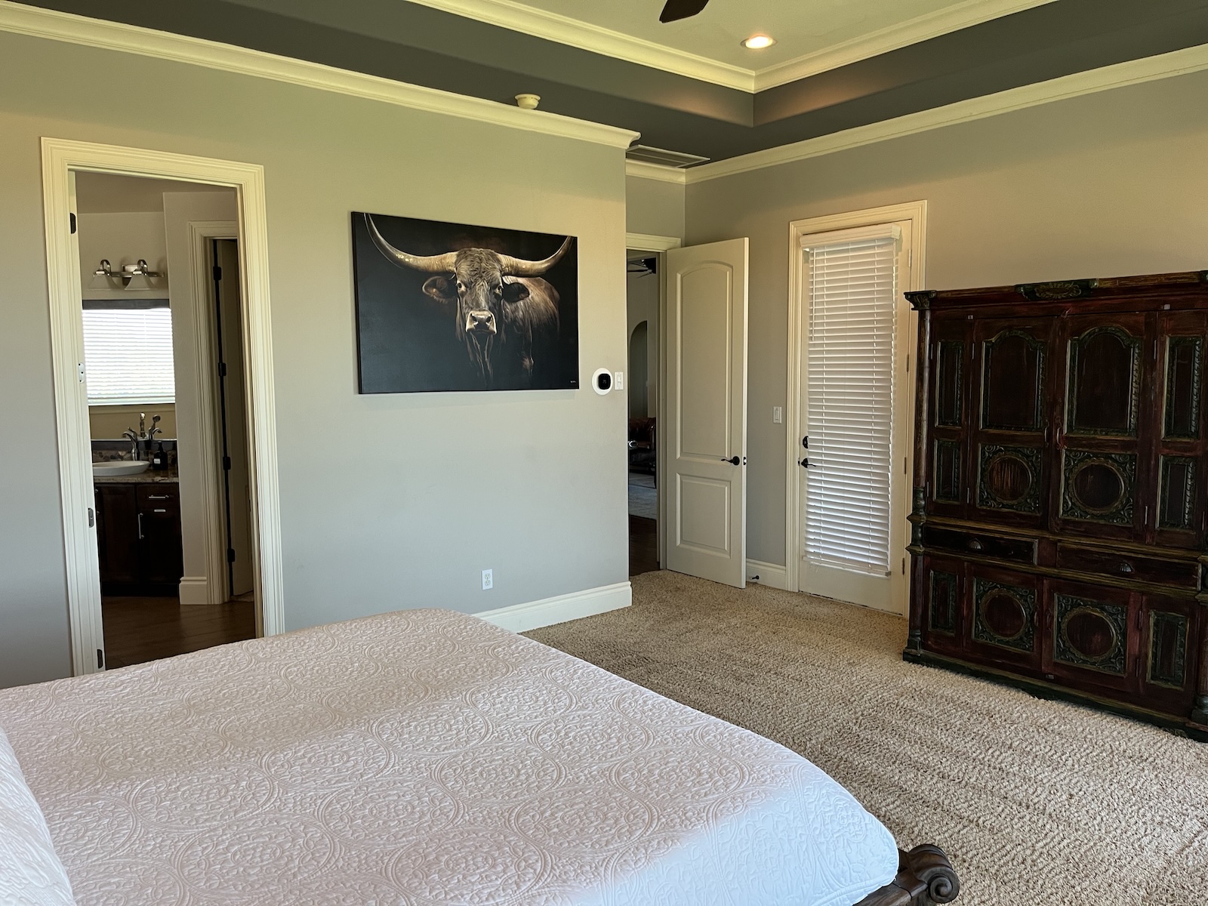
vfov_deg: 53.1
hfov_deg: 67.3
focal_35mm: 26
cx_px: 604
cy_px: 453
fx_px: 907
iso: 100
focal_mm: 5.1
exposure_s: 1/60
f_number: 1.6
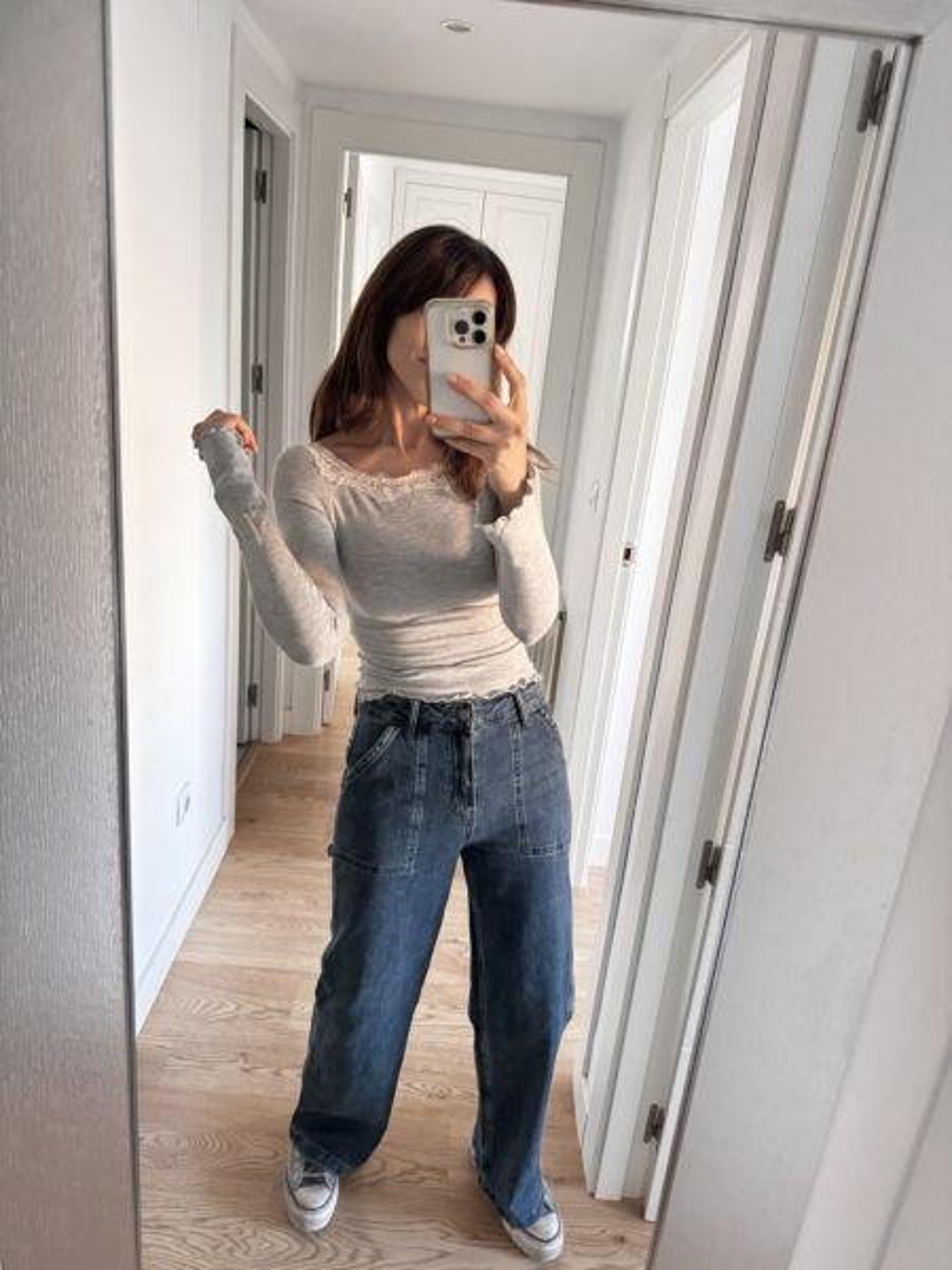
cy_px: 635
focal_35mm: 24
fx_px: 880
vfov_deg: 71.6
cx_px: 476
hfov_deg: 56.8
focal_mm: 6.76
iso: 800
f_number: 1.78
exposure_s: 1/60
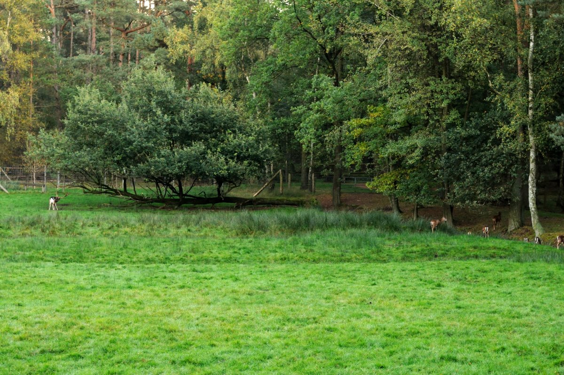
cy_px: 188
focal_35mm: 75
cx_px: 282
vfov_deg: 18.1
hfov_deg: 27.0
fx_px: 1174
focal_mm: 50
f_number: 3.5
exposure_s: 1/60
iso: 800
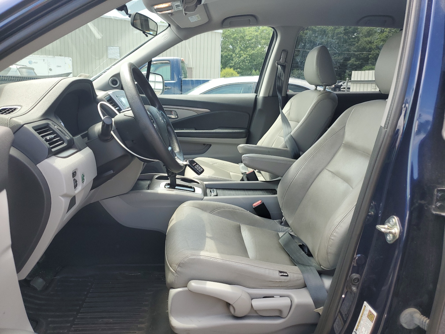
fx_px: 334
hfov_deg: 67.3
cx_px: 222
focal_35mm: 26
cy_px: 167
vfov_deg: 53.1
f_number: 1.5
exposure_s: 1/500
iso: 50
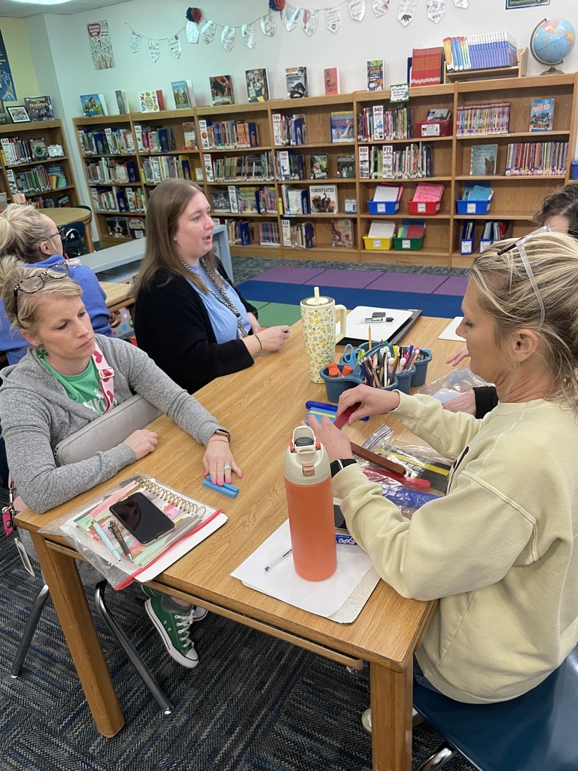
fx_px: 579
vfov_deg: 67.3
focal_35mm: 26
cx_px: 289
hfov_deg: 53.1
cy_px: 386
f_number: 1.6
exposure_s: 1/60
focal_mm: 4.2
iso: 160
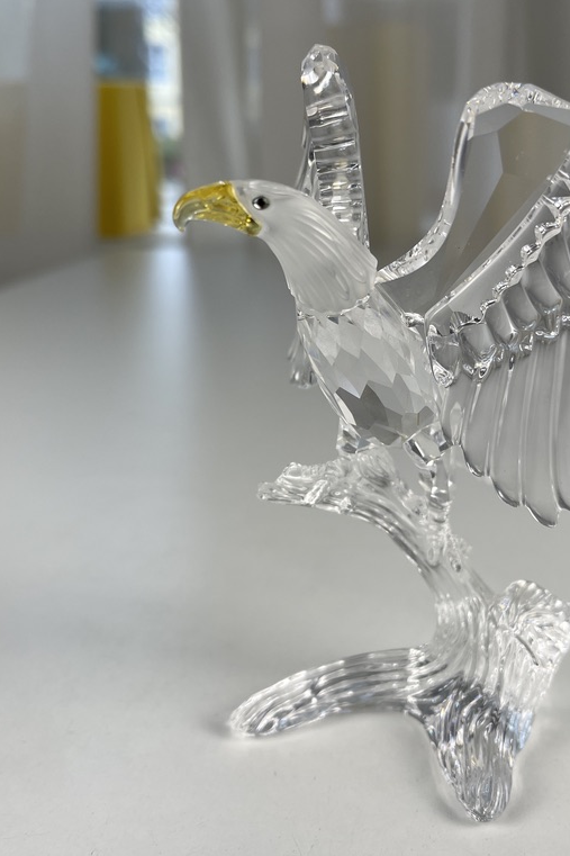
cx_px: 320
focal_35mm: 35
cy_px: 425
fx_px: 832
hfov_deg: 37.8
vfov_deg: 54.4
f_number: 1.6
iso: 32
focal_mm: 5.1
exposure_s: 1/222
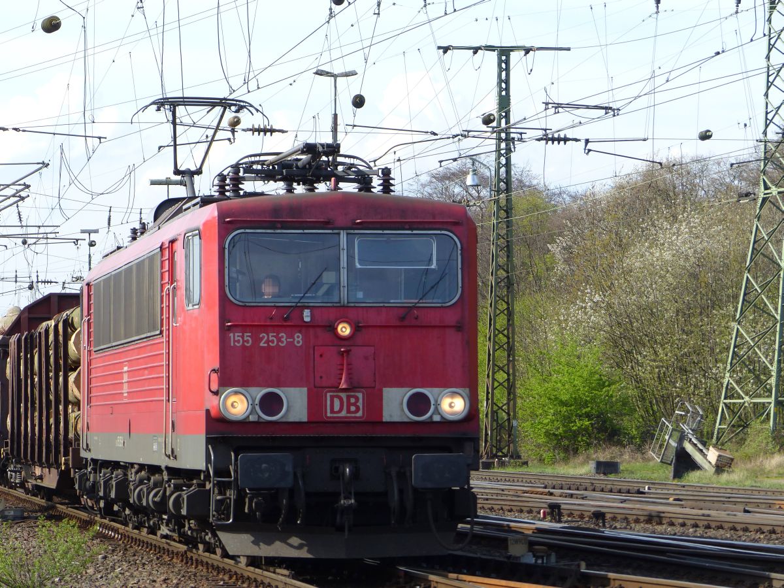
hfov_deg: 11.4
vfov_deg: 8.6
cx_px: 392
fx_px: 3918
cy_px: 294
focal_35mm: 173
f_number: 3.5
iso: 100
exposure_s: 1/640
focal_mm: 31.1
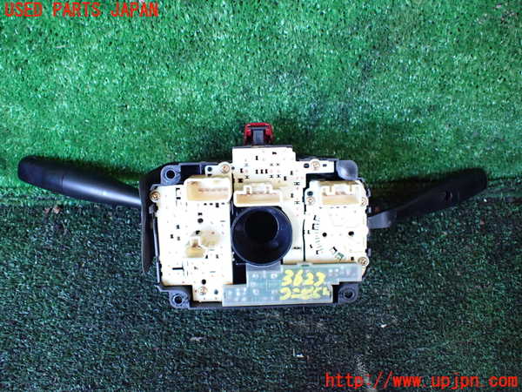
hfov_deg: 60.0
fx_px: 452
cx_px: 261
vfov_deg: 46.8
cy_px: 196
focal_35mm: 30
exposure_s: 1/80
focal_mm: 5.4
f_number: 2.3
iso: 800
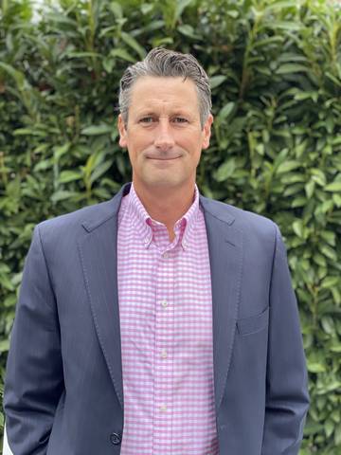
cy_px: 228
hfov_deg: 28.0
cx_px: 170
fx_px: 683
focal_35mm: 52
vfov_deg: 36.8
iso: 100
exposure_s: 1/122
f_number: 2
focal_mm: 6
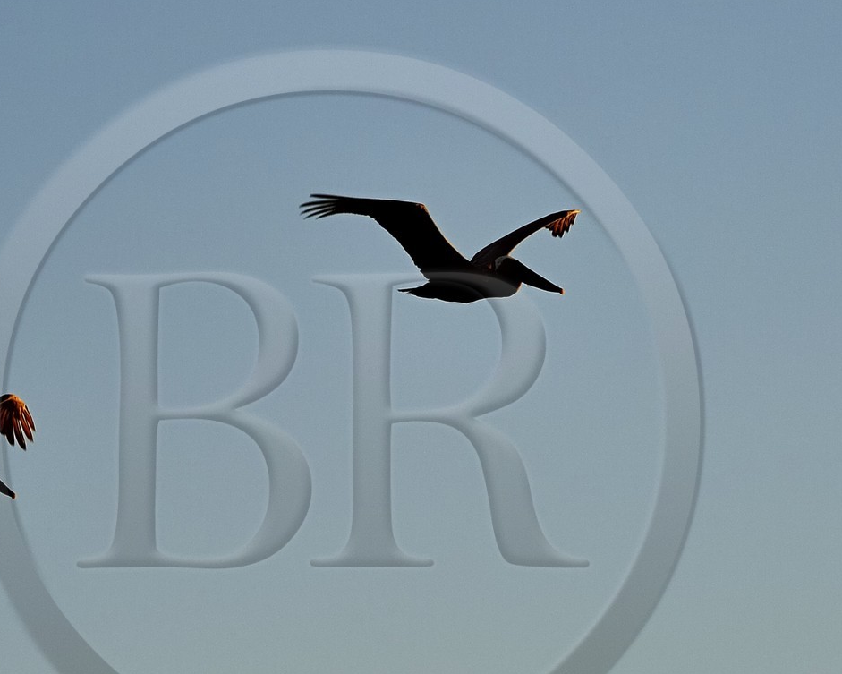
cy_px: 422
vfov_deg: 4.9
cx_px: 330
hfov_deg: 6.1
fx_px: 7950
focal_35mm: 319
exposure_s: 1/640
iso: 400
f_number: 11
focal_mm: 200
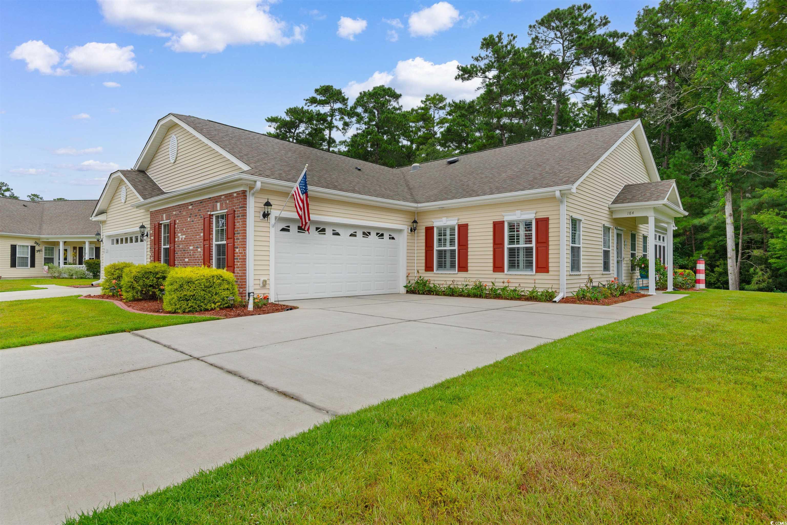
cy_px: 262
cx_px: 394
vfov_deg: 64.6
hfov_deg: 86.9
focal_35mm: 19
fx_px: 415
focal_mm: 13
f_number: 9
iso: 100
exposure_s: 1/320
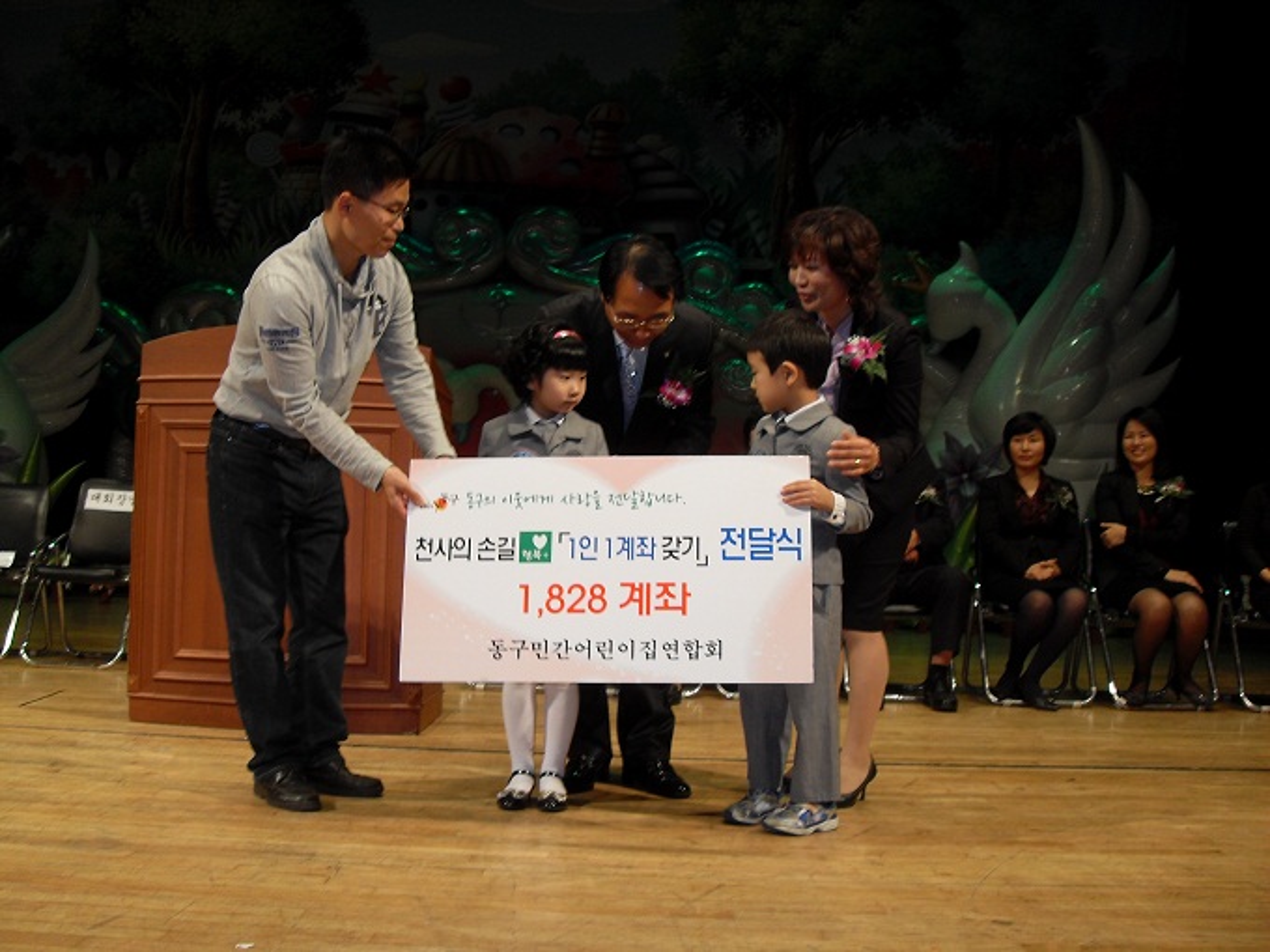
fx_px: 1357
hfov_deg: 50.1
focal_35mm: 37
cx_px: 635
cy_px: 476
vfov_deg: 38.7
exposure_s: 1/45
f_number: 2.8
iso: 100
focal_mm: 6.3
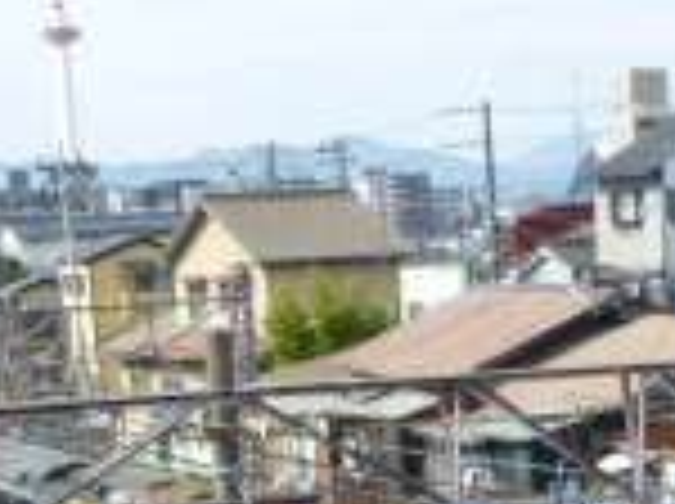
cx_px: 675
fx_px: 2414
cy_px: 860
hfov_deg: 15.6
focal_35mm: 124
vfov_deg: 11.2
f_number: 3.3
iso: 100
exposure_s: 1/640
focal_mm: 5.2
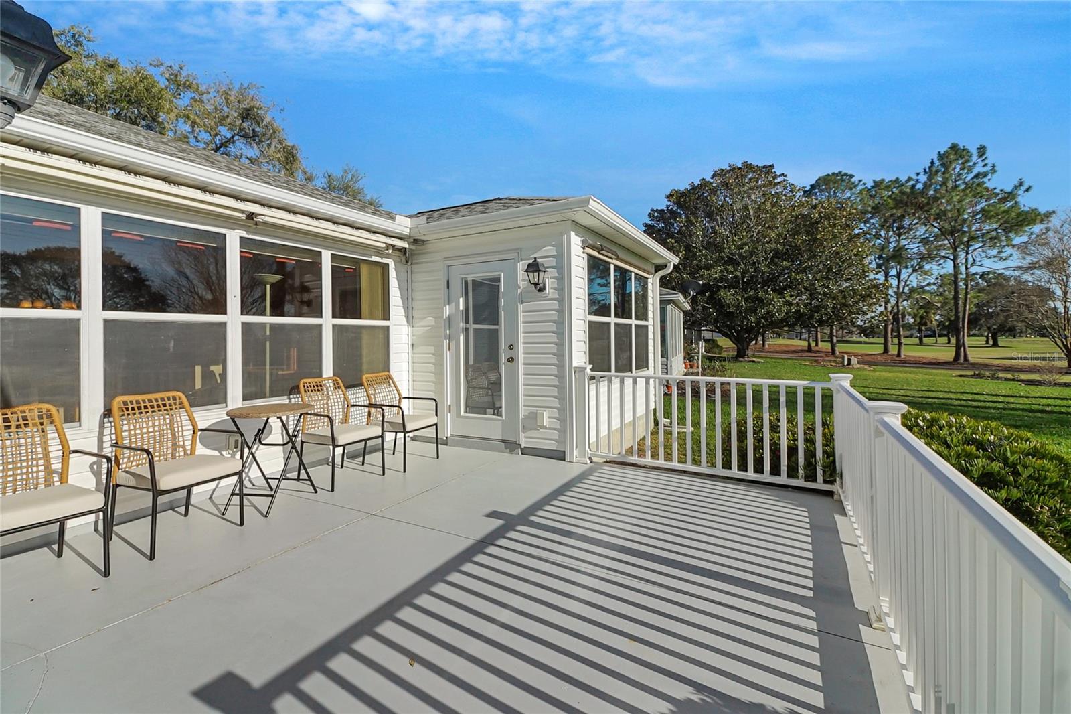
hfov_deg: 100.4
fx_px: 446
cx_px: 536
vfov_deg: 77.3
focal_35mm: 15
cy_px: 357
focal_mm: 10
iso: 1000
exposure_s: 1/2500
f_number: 7.1
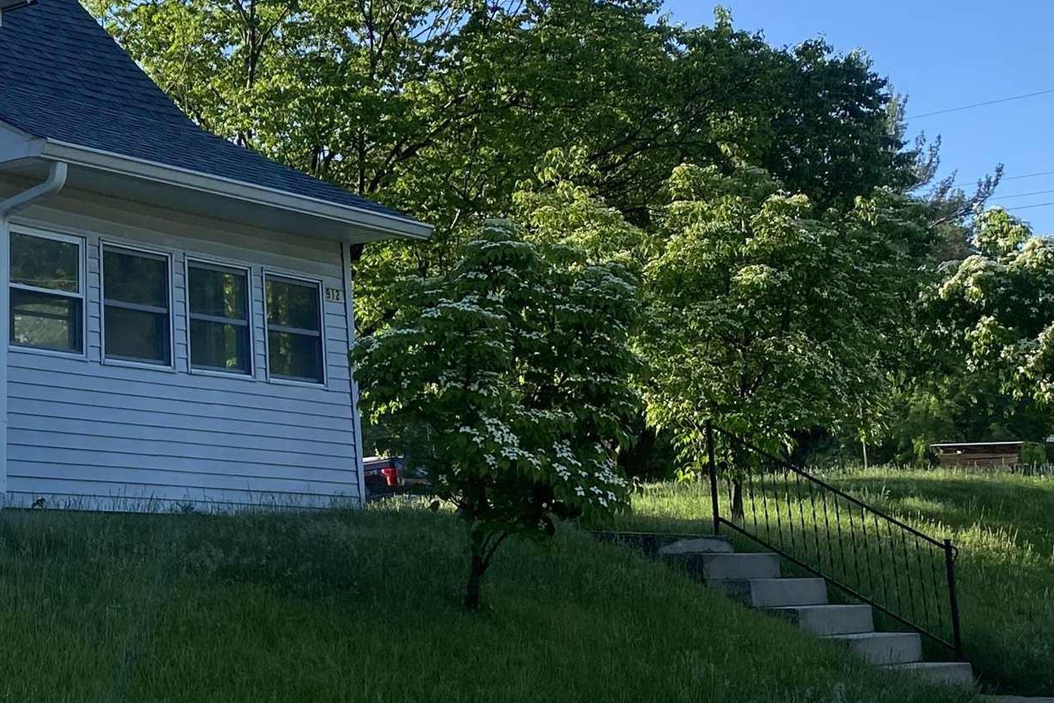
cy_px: 190
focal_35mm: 67
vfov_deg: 20.2
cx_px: 3
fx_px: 1962
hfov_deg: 28.3
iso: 32
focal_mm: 4.25
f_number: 1.8
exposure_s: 1/1754
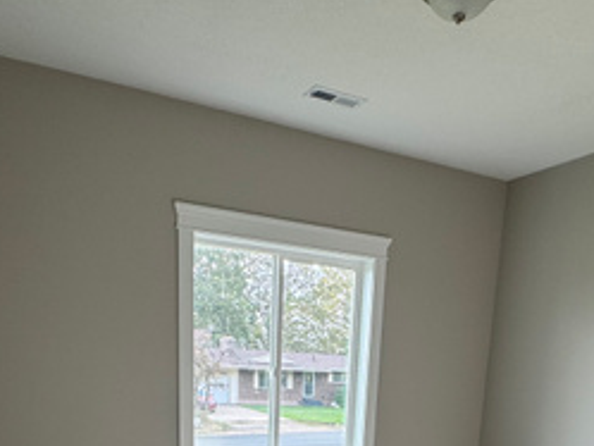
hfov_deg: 51.2
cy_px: 515
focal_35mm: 36
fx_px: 618
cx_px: 327
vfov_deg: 33.4
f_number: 2.2
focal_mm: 2.22
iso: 50
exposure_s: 1/99
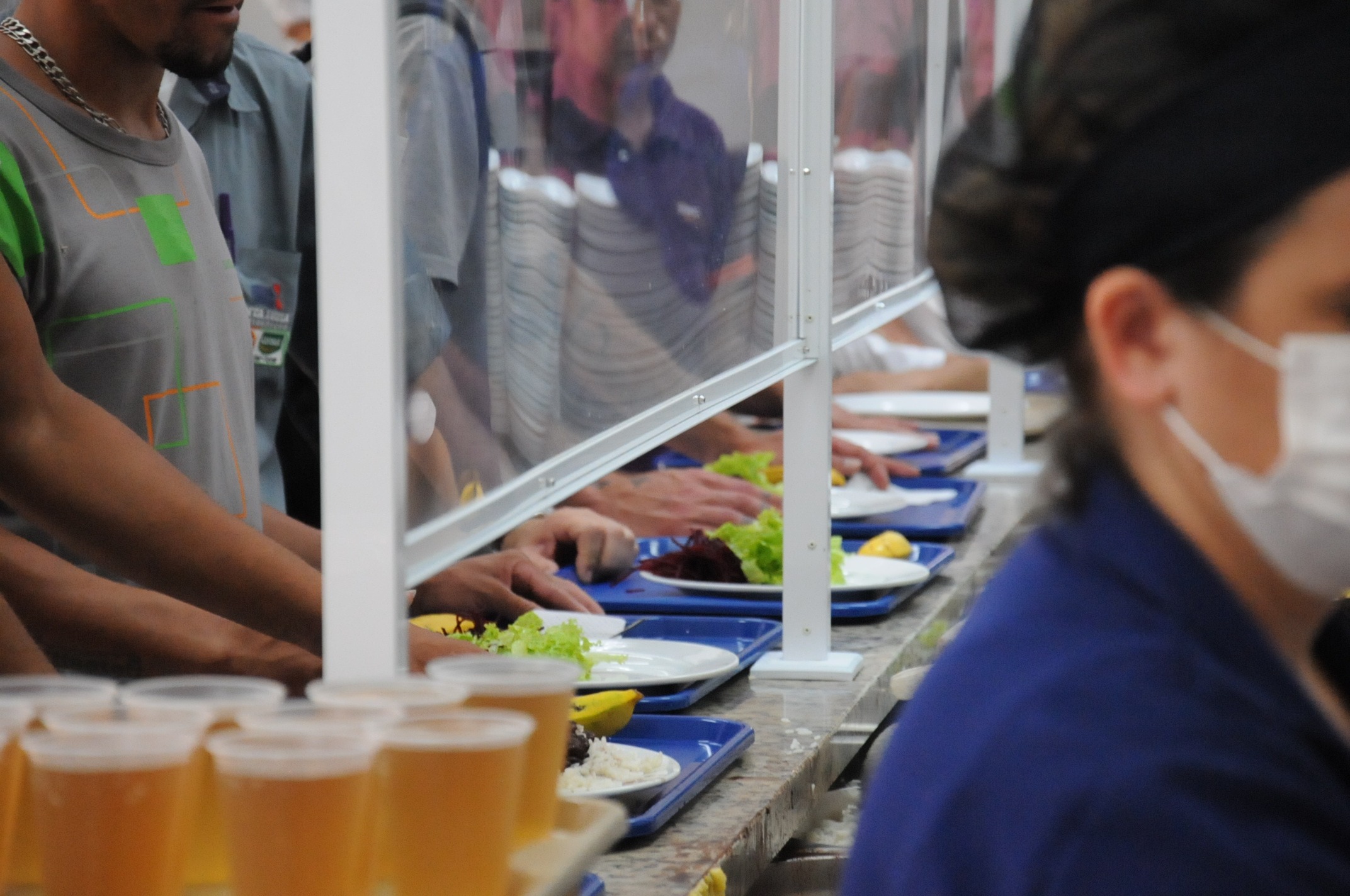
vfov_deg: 9.9
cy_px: 448
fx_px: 5169
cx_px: 675
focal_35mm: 138
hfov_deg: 14.9
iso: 3200
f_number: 5.6
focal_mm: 92
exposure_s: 1/125
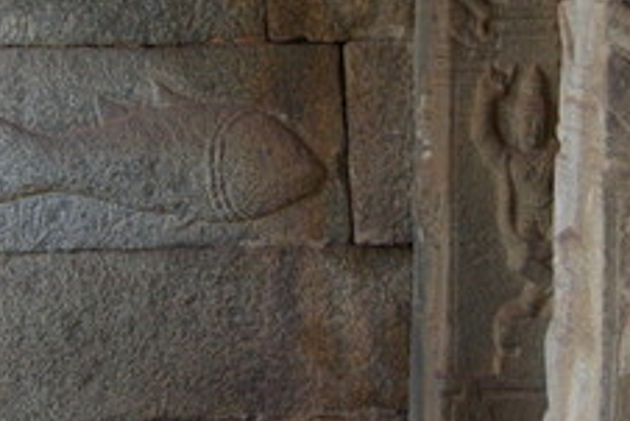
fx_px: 2301
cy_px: 82
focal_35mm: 131
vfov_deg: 10.4
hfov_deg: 15.4
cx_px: 81
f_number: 4
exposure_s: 1/45
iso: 800
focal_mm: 31
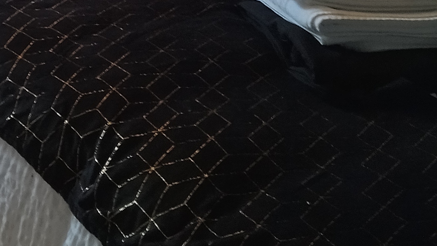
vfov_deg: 9.0
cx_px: -36
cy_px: -266
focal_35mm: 126
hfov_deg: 16.5
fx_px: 1460
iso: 219
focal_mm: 4.74
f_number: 1.79
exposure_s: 1/25
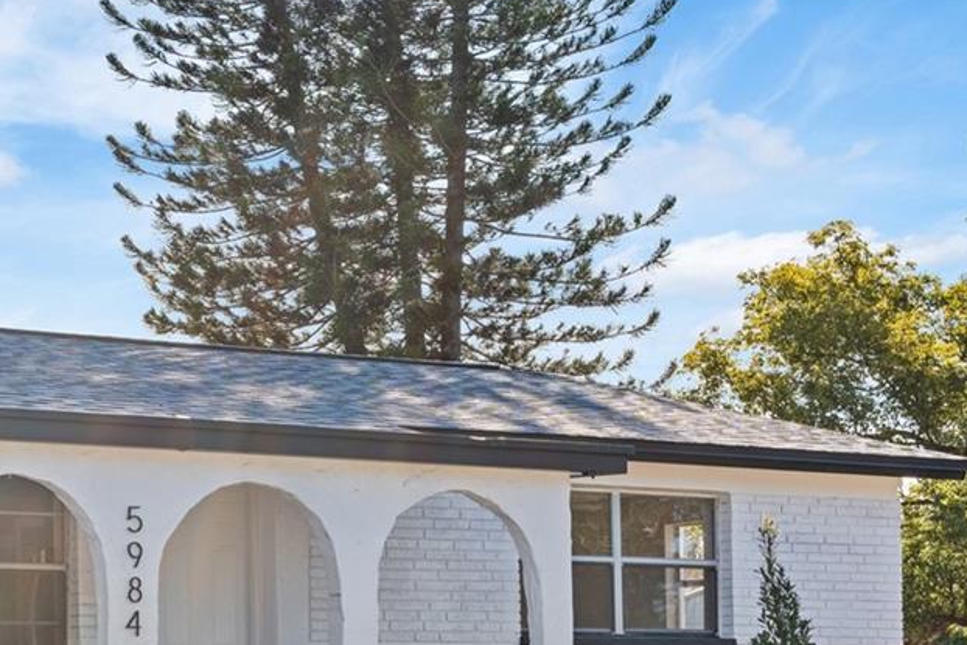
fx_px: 2418
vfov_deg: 14.8
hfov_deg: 21.1
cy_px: 710
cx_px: -174
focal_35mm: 90
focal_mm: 35
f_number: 9
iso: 250
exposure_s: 1/125
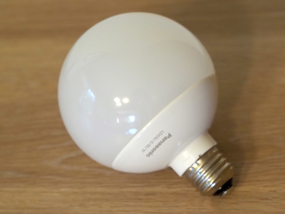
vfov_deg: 12.3
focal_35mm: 120
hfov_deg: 16.4
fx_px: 988
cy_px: 107
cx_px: 142
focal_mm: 60
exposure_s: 1/125
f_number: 4
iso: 2000
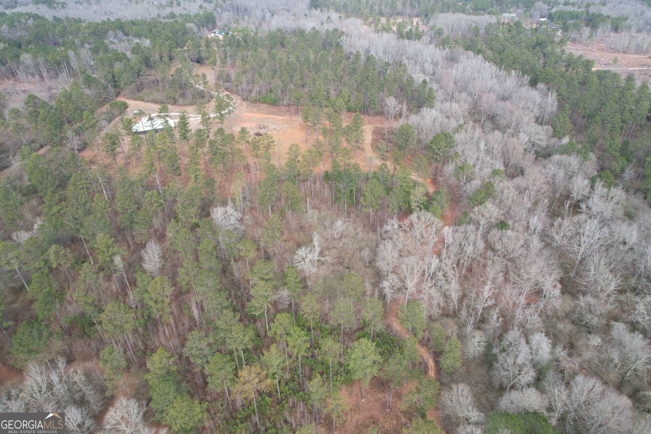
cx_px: 326
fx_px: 398
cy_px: 217
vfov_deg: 57.2
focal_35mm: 22
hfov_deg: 78.6
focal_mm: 8.38
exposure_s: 1/250
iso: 100
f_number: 2.8
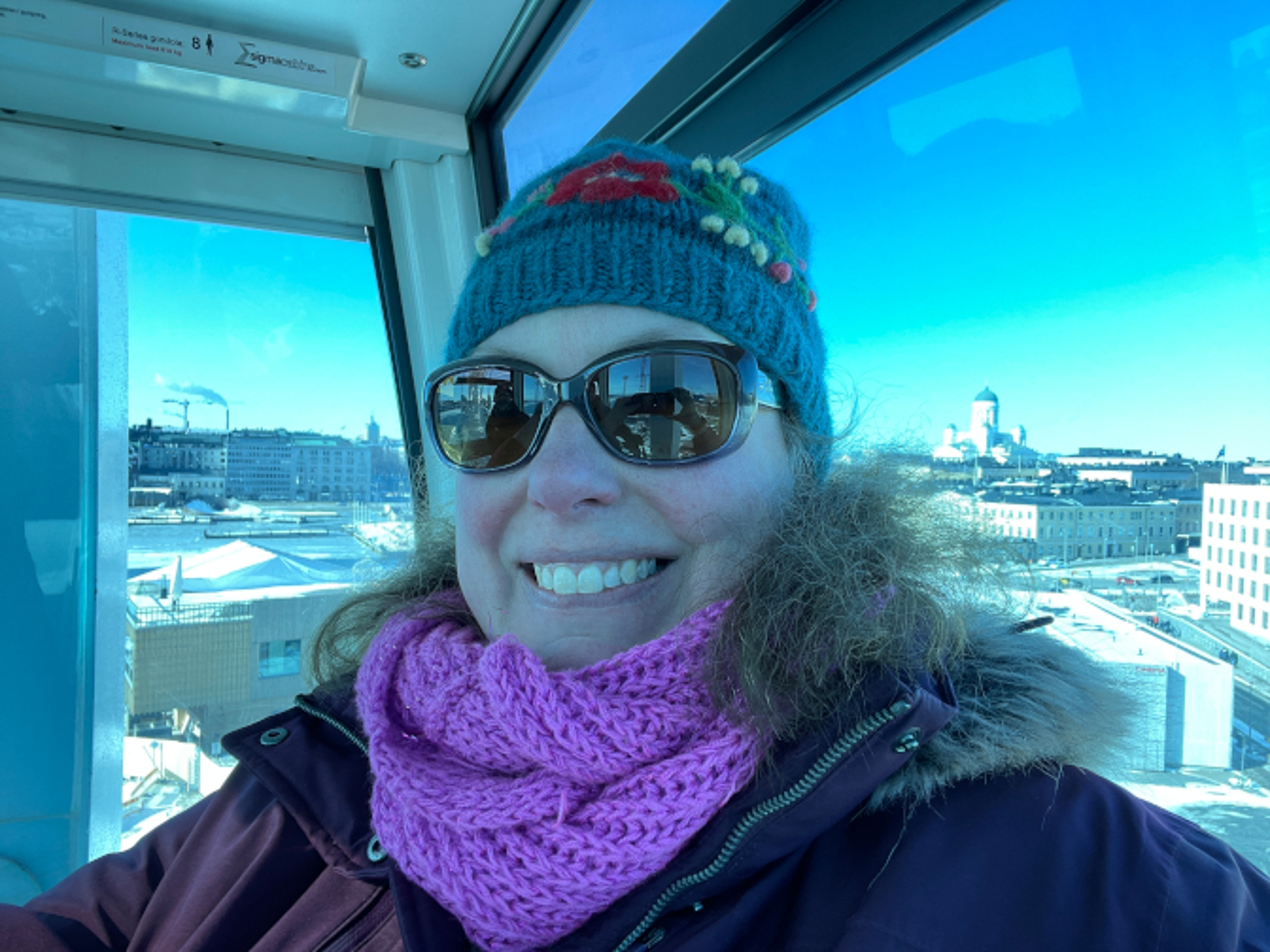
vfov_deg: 58.9
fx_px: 844
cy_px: 476
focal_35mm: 23
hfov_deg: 73.9
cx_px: 635
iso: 40
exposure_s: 1/121
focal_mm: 2.71
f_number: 2.2
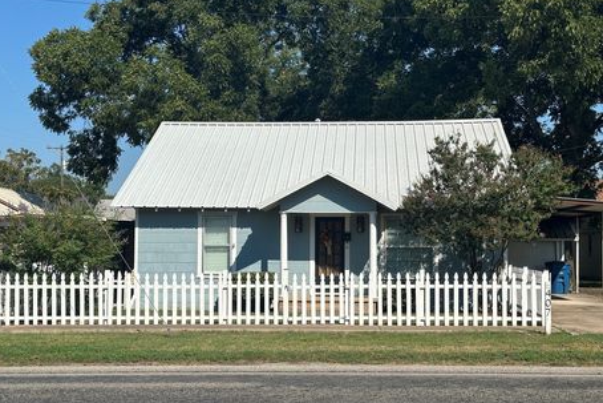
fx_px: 921
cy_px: 216
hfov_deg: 36.2
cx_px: 299
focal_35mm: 55
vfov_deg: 24.6
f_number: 1.78
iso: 64
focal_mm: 6.86
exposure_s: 1/7092
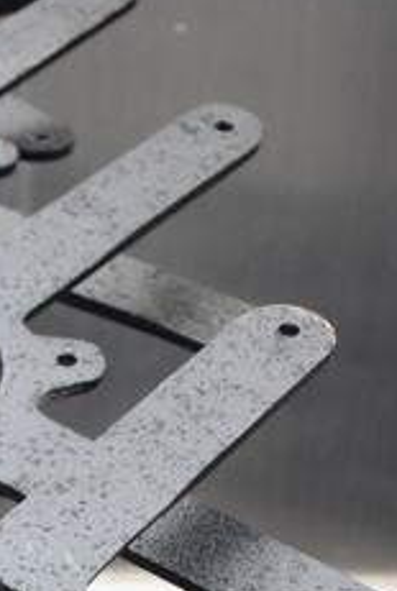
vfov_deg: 13.3
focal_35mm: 142
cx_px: -108
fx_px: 2338
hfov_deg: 9.5
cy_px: 973
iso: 800
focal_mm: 24
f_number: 4
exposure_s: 1/250
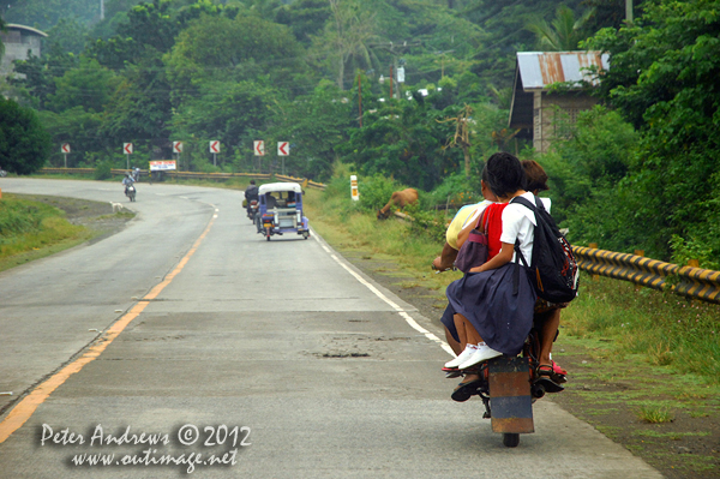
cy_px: 240
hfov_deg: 16.1
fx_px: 2548
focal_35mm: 128
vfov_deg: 10.7
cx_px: 360
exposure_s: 1/320
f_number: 5.6
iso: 400
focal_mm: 85
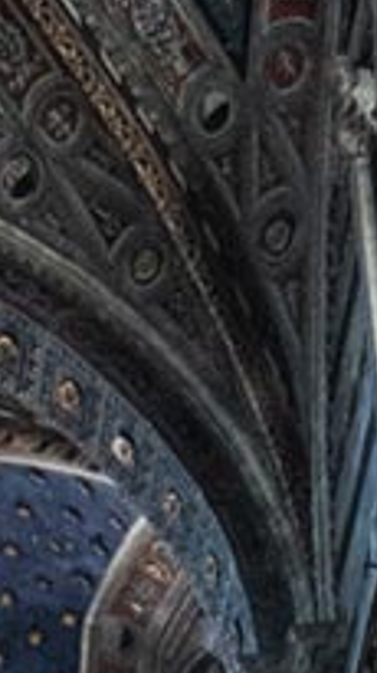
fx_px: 3544
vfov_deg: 8.6
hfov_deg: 5.8
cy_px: 2131
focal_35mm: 199
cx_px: -547
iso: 1600
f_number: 4
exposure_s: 1/60
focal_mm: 18
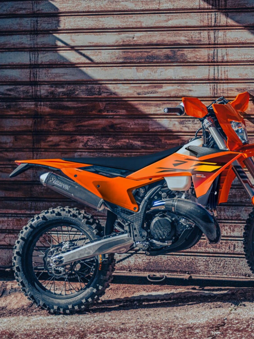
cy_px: 175
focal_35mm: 76
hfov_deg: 19.3
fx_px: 744
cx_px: 176
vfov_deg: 25.7
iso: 320
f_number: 1.4
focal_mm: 50
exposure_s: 1/32000
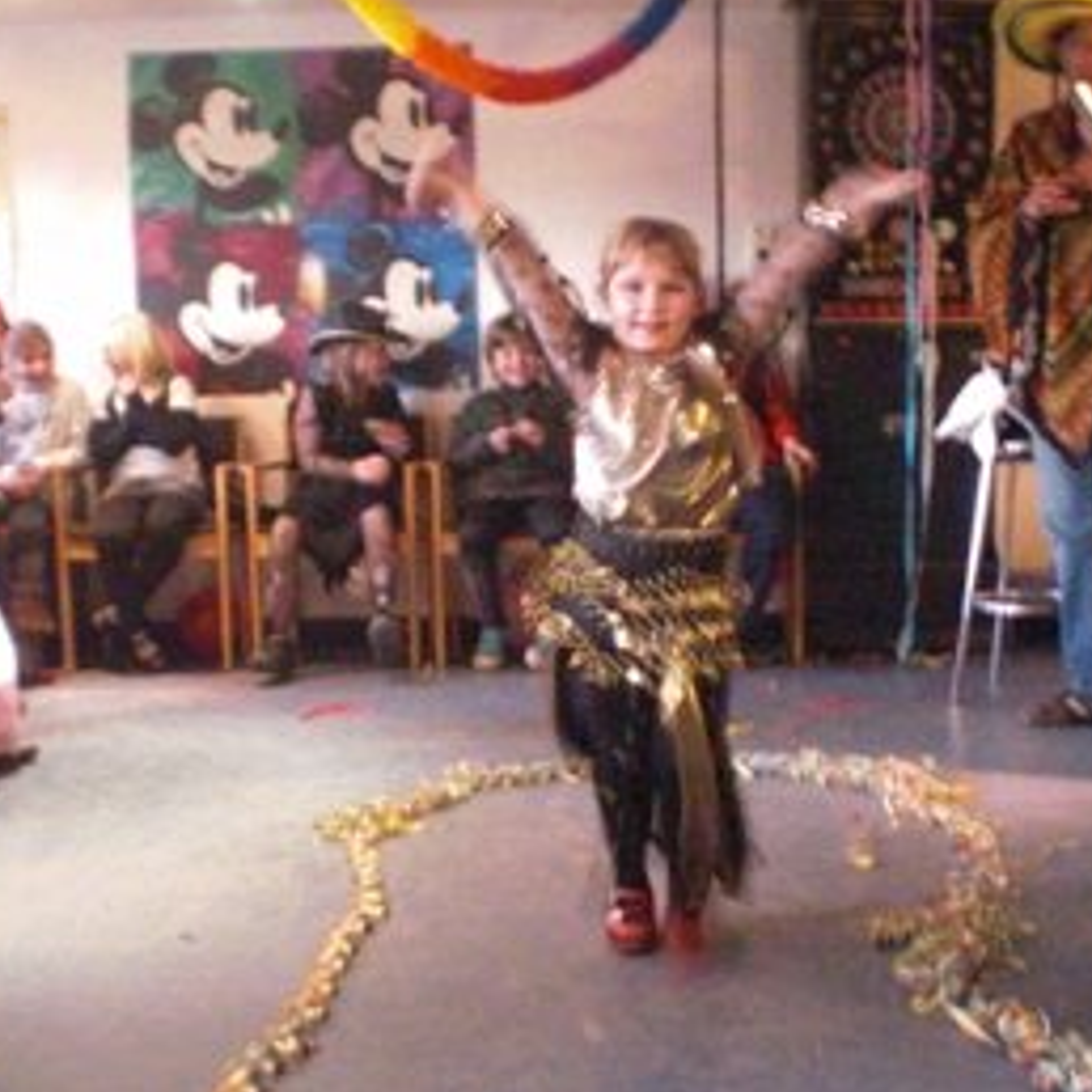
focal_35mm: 52
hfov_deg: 32.7
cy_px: 559
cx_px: 652
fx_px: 1856
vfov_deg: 32.8
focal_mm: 6.3
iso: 1600
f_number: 3.1
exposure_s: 1/10
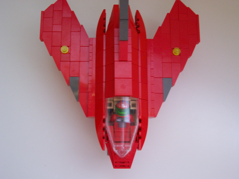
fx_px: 290
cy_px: 90
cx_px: 120
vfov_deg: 34.3
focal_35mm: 42
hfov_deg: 44.8
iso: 160
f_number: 2.9
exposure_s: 1/12.6
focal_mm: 7
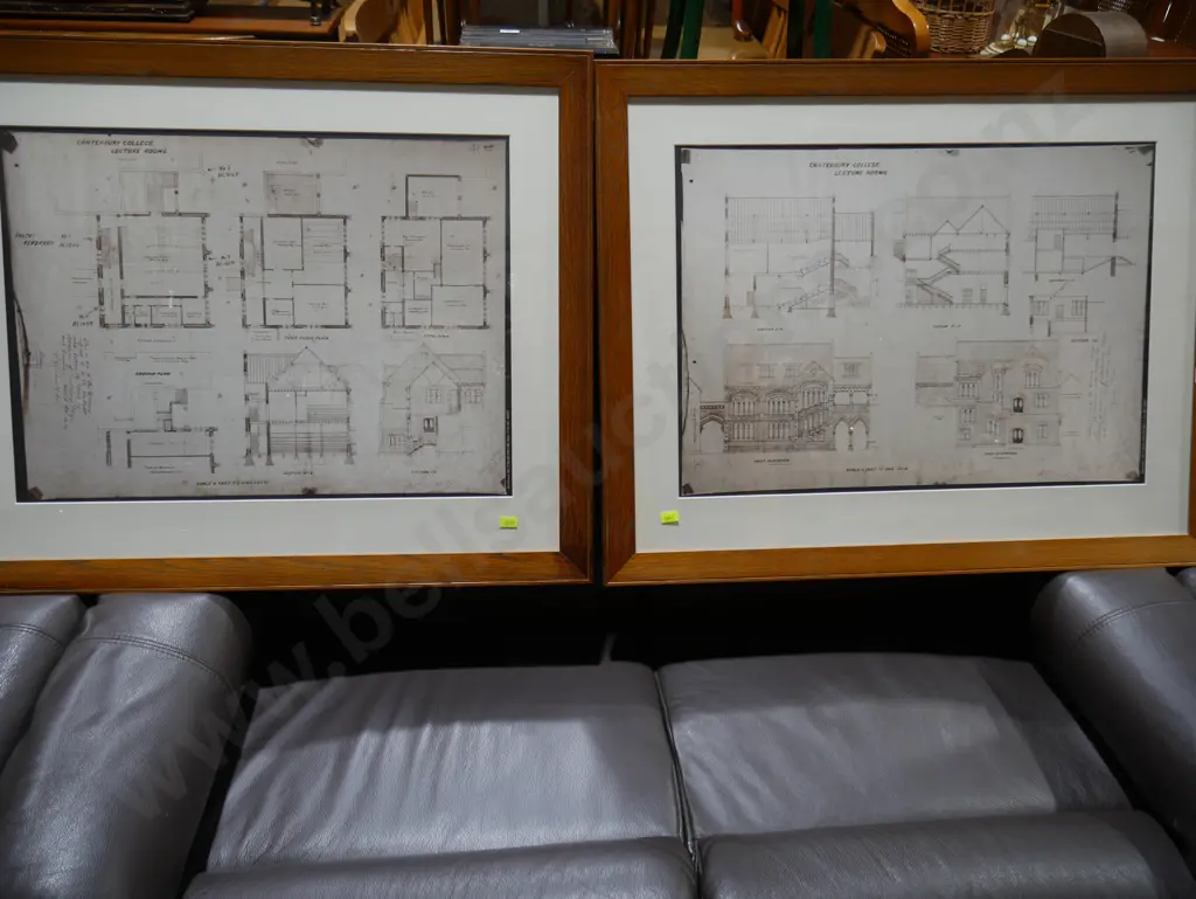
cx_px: 598
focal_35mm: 28
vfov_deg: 49.8
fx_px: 968
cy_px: 450
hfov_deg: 63.4
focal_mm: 14
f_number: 3.5
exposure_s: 1/60
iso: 200
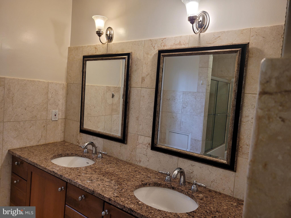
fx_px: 219
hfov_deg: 67.3
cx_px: 146
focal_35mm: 26
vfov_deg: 53.1
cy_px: 109
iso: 200
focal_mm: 5.4
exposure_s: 1/120
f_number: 1.8
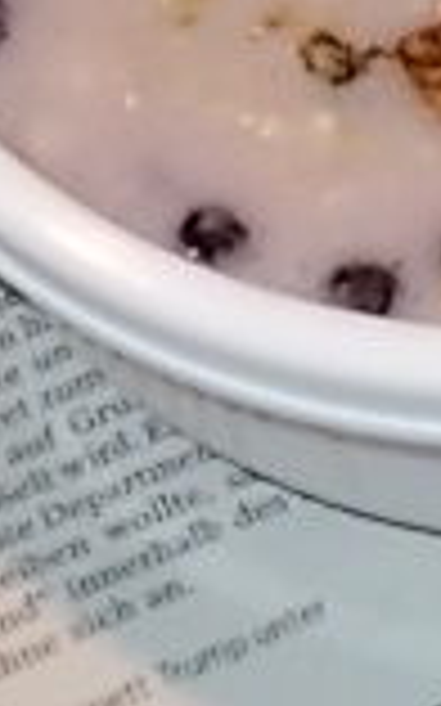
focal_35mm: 190
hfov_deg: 6.8
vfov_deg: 10.8
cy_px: -225
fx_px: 3657
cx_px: 558
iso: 200
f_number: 4.2
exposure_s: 1/30
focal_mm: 7.9
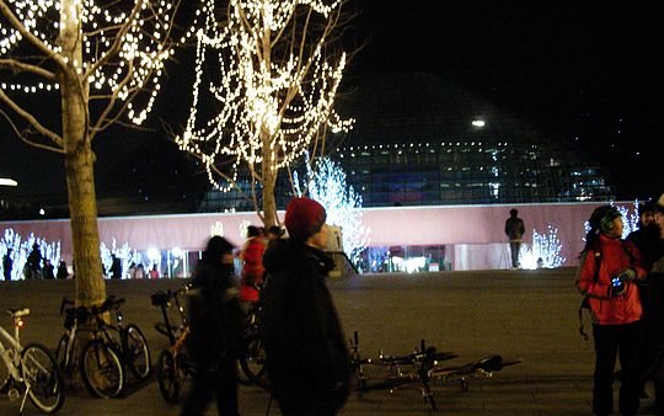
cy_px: 229
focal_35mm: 41
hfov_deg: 48.2
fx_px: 742
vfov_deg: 31.3
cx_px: 328
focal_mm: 6.3
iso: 382
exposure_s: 1/8
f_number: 3.5
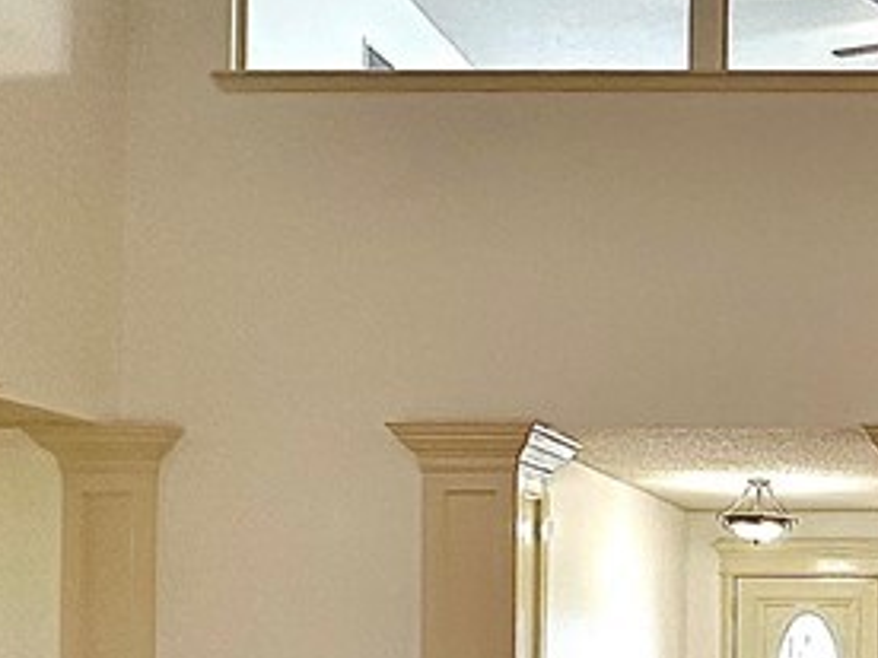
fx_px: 1319
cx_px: 996
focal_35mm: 52
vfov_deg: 26.8
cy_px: 628
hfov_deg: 32.0
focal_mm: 2.22
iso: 250
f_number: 2.2
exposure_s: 1/120
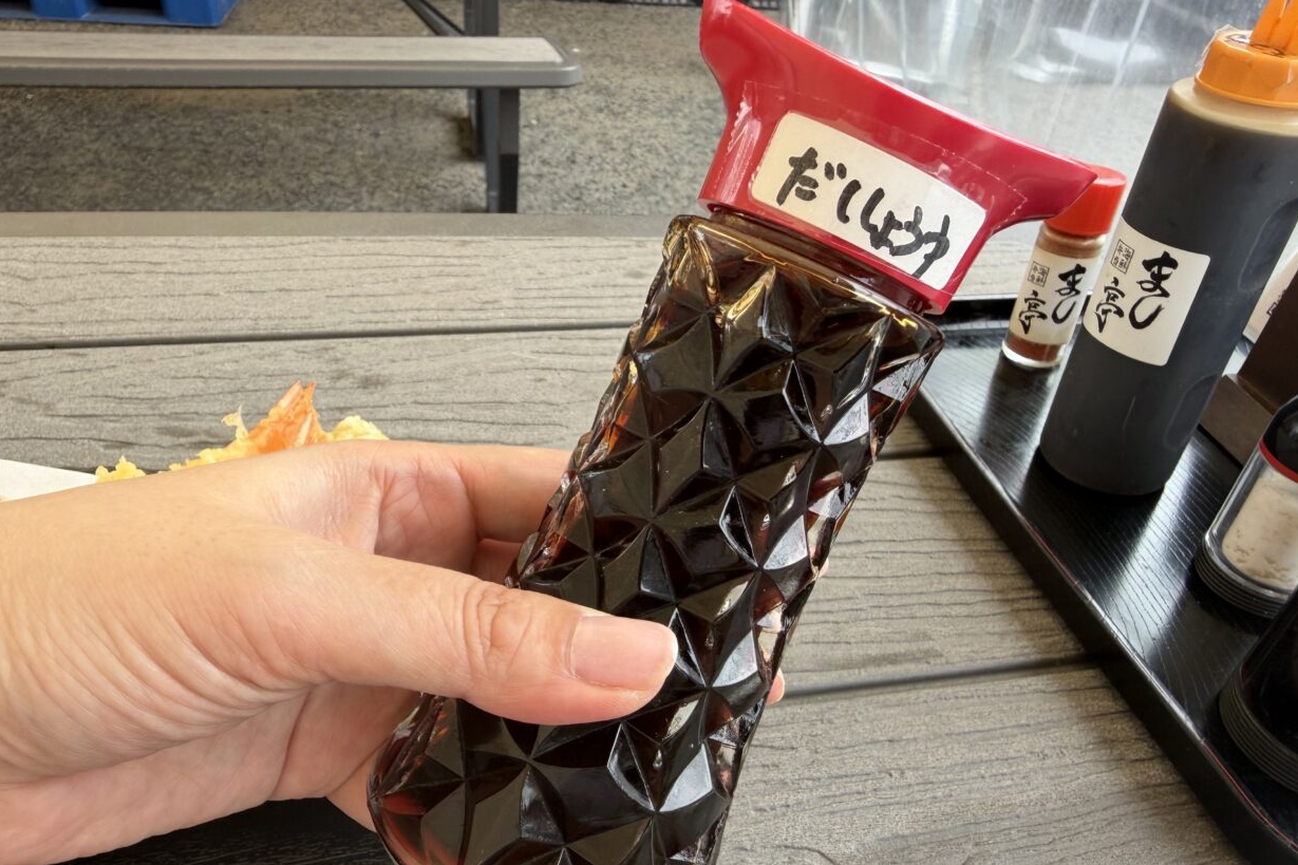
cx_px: 671
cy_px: 503
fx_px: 937
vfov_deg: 49.3
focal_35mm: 26
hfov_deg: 69.4
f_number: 2.2
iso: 50
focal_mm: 2.22
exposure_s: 1/121
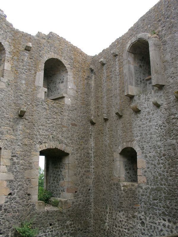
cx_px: 89
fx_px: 233
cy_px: 118
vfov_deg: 54.0
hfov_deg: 41.8
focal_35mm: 34
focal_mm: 7.13
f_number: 4
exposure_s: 1/168
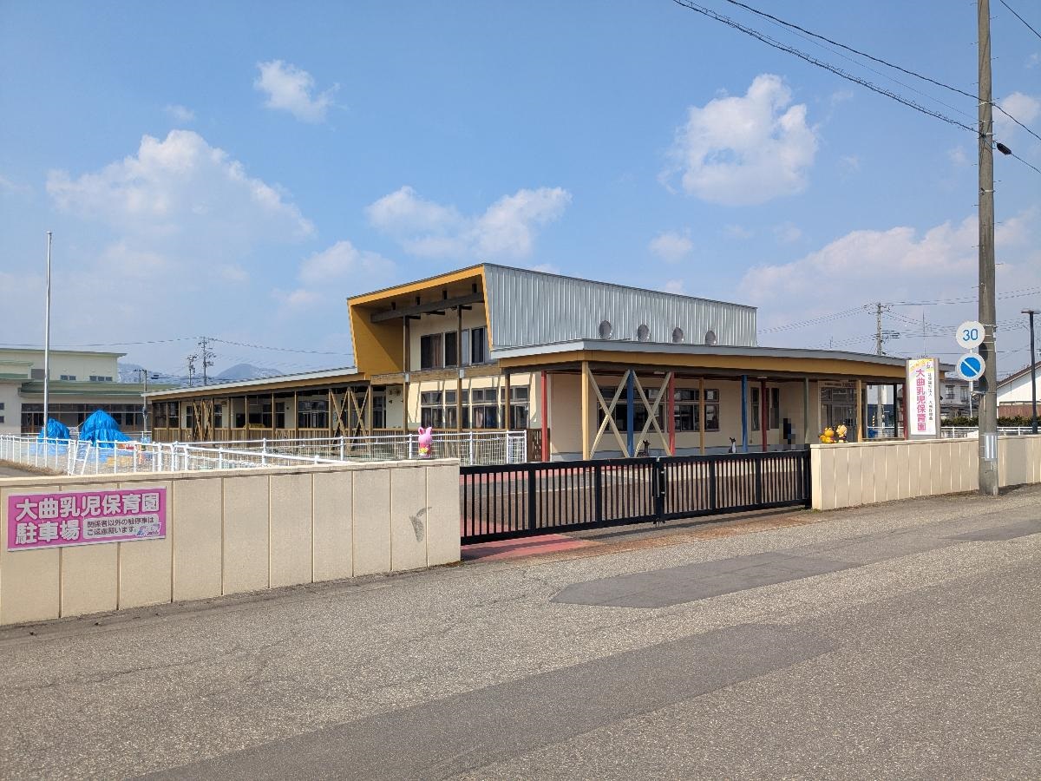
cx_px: 520
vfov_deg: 51.4
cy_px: 390
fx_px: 812
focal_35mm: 27
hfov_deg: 65.3
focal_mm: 4.38
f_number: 1.73
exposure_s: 1/3891
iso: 59
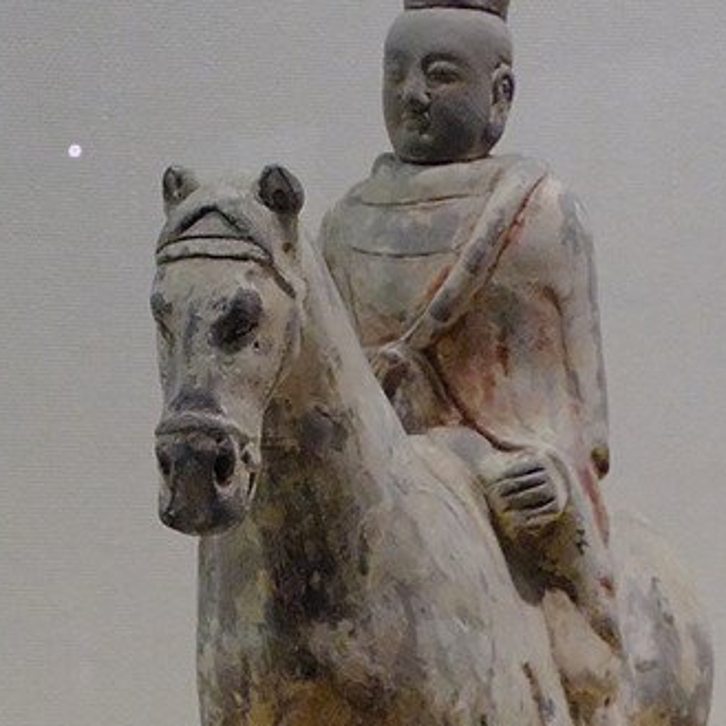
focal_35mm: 93
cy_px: 512
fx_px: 2207
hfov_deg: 18.7
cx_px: 385
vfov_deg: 18.6
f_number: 13
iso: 12800
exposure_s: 1/110
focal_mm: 29.8
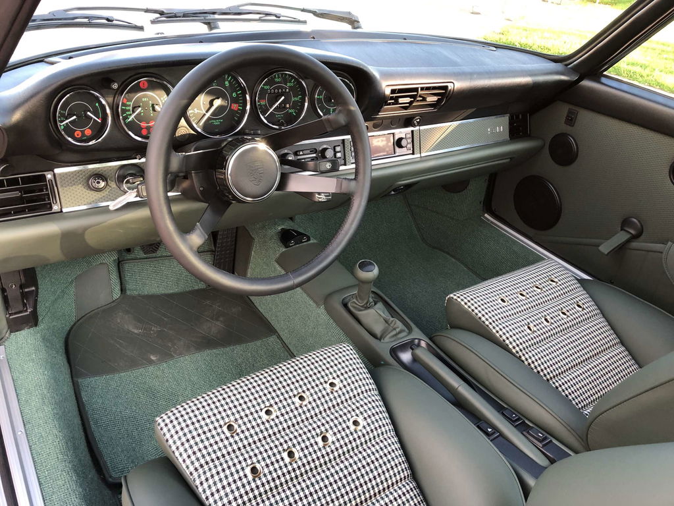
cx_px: 337
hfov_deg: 63.4
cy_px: 253
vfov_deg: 49.7
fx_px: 545
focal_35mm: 28
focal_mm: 3.99
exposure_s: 1/40
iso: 25
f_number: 1.8
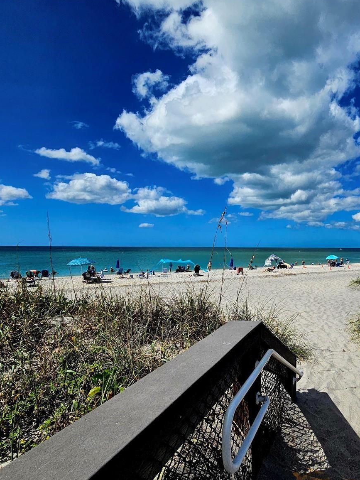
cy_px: 245
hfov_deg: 69.2
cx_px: 245
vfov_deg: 87.7
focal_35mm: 18
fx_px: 250
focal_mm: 2.2
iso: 50
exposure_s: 1/10000
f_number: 2.2
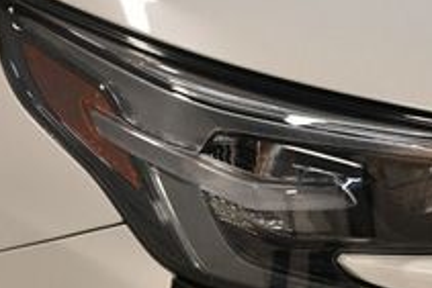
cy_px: 364
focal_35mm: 103
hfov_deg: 19.4
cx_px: 393
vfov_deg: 12.9
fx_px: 1237
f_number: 3.8
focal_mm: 23
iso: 800
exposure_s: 1/125
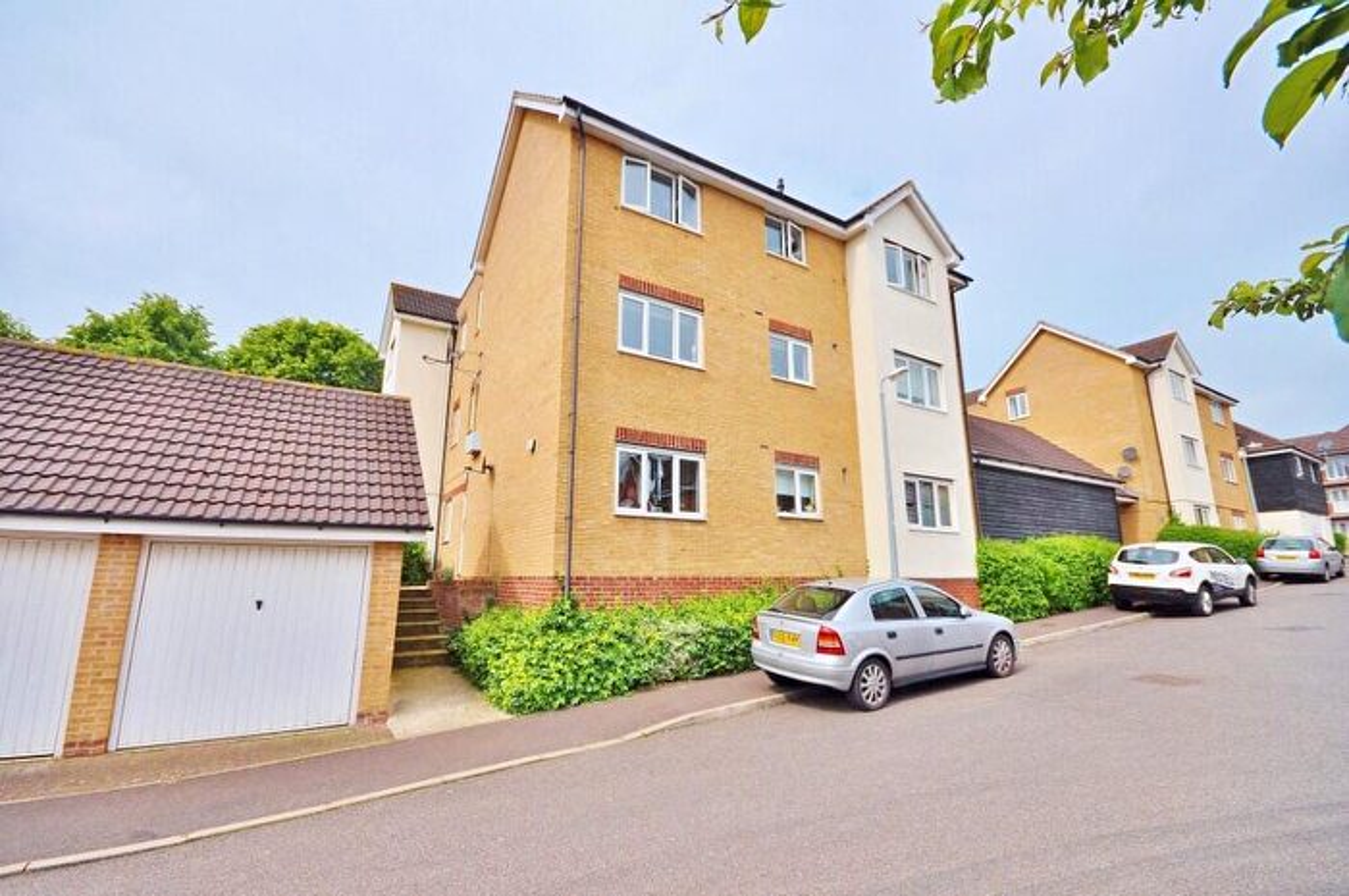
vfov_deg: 77.2
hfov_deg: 100.5
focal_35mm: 15
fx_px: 561
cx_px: 674
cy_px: 448
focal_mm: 10
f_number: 8
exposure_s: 1/640
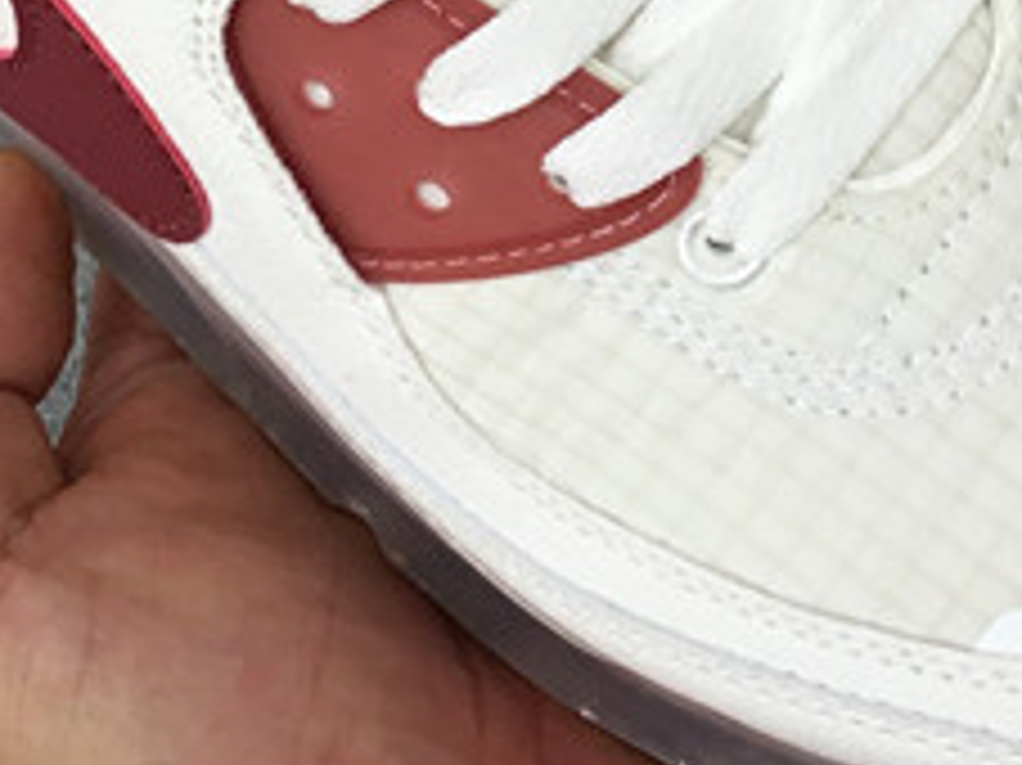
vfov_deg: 11.6
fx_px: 3630
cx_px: 432
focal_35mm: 123
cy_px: -362
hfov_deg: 16.0
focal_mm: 3.3
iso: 25
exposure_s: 1/306
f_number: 2.4
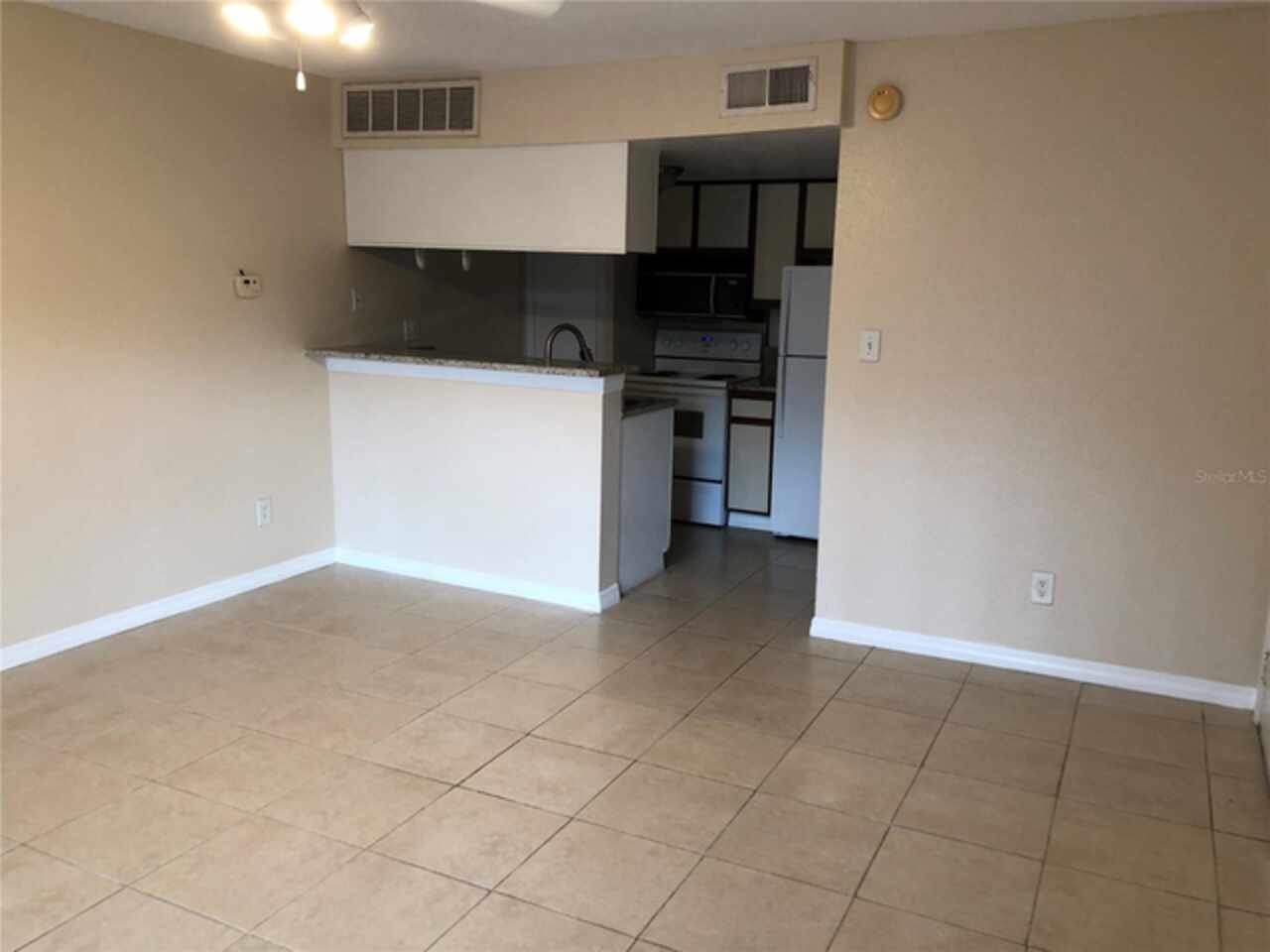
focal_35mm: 28
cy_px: 476
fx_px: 1027
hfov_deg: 63.4
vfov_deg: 49.7
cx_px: 635
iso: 40
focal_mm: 3.99
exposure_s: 1/20
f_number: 1.8
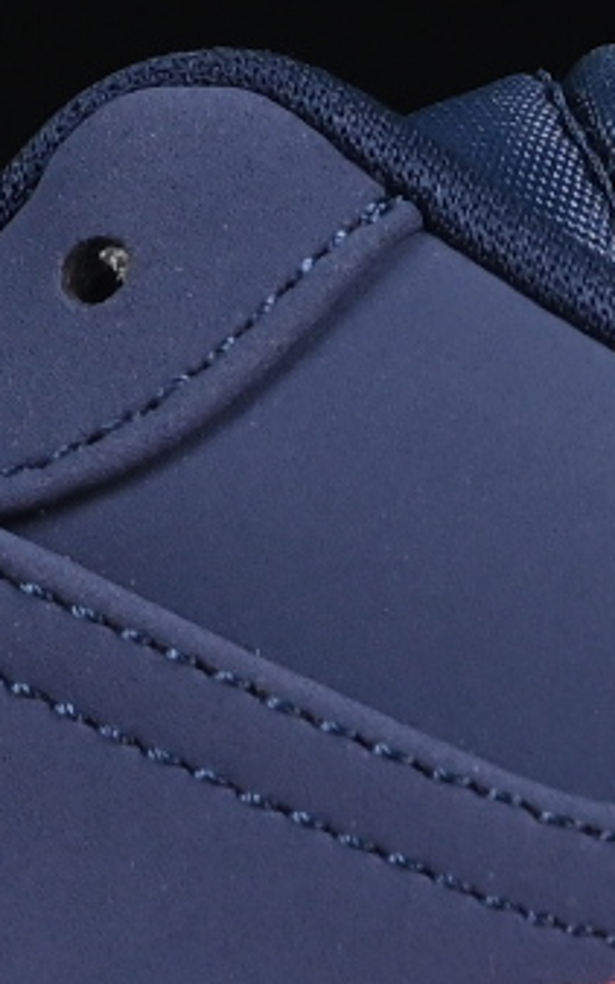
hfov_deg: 2.1
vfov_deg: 3.3
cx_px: -478
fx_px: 16882
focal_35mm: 629
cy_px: 574
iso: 160
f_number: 6.3
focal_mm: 50
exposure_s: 1/60
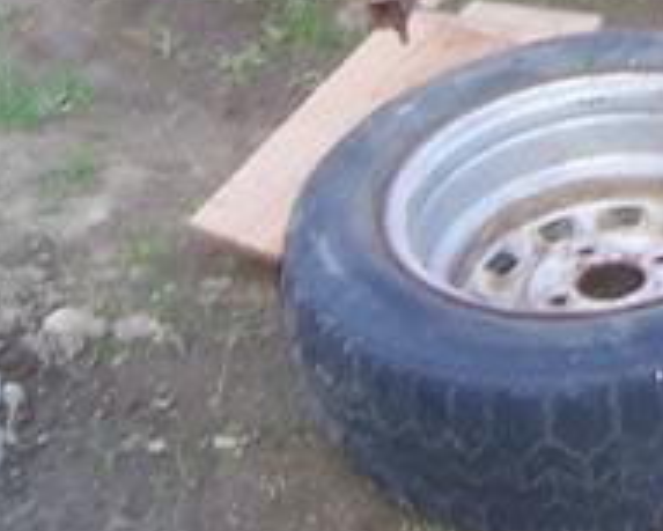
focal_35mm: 147
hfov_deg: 12.6
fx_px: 2886
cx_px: 927
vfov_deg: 10.1
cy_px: -316
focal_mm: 6
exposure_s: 1/90
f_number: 3
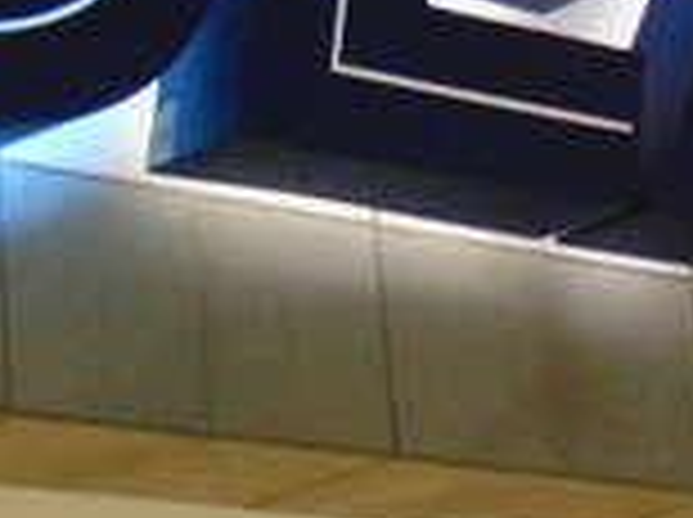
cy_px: -86
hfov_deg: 10.8
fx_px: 3638
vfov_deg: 8.1
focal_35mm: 182
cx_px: 567
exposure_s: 1/30
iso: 320
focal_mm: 6.3
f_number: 3.2
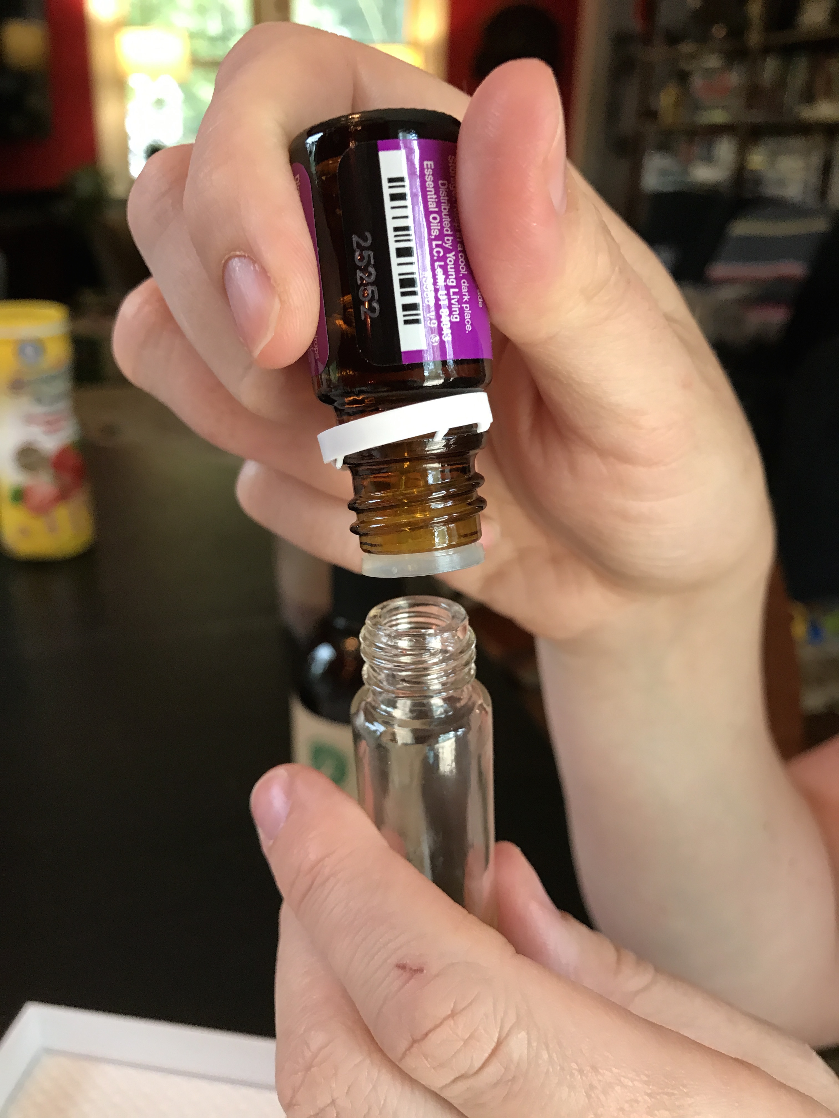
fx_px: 905
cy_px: 559
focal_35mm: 28
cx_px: 420
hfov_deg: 49.7
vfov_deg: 63.4
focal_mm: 3.99
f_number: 1.8
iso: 40
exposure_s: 1/17
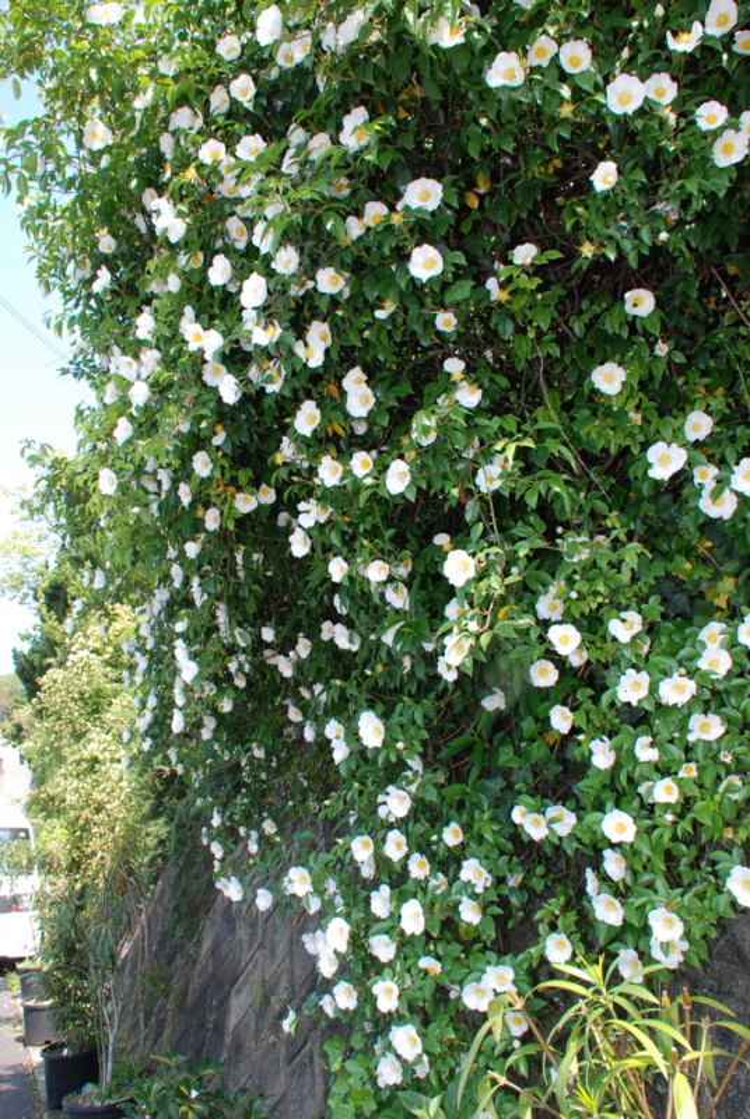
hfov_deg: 48.1
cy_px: 560
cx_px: 375
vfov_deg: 67.3
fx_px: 841
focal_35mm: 27
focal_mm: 18
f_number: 11
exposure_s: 1/200
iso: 800
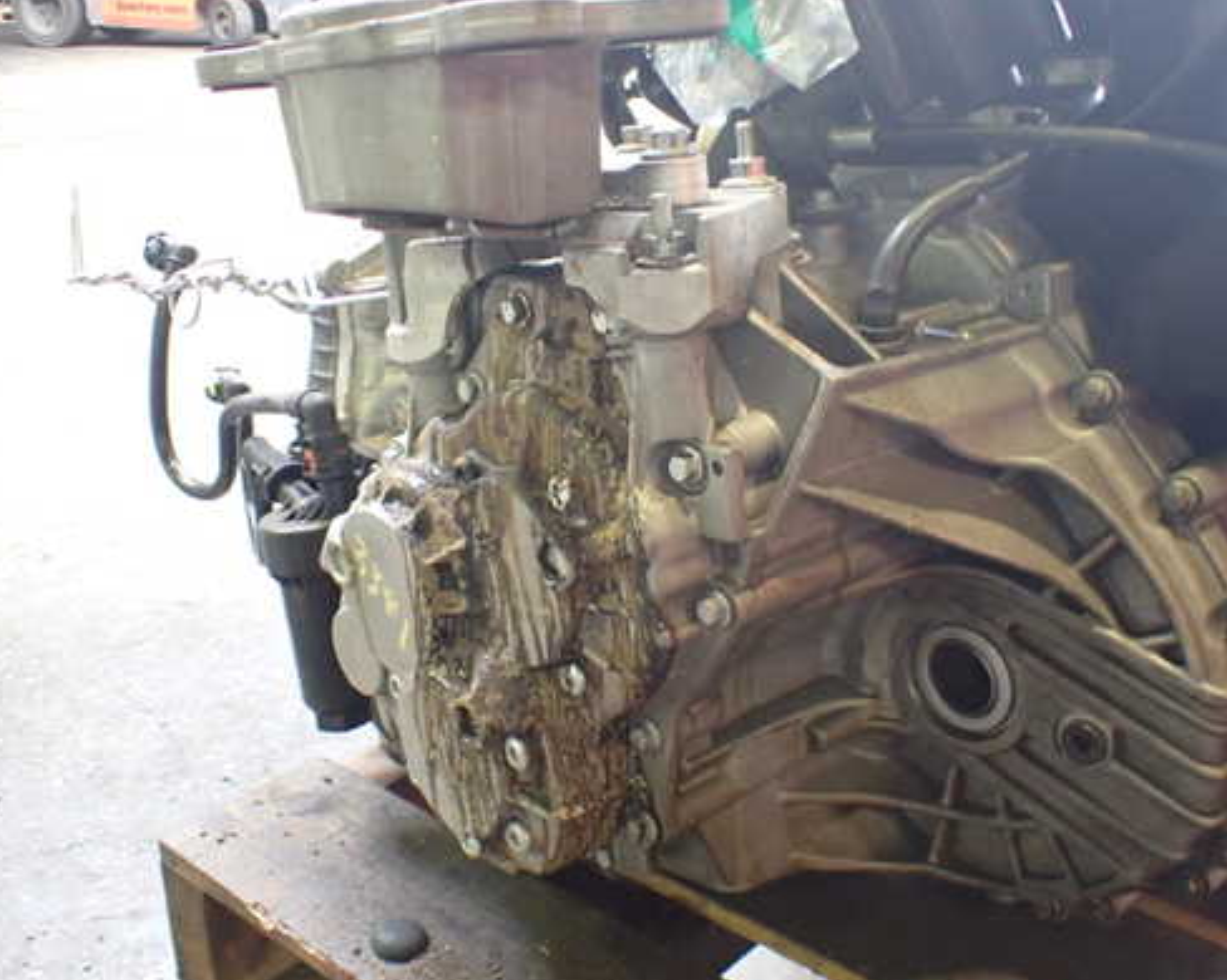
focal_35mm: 36
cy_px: 480
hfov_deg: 50.3
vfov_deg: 41.1
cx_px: 656
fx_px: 1307
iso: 800
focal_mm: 5.4
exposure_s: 1/50
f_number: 2.3
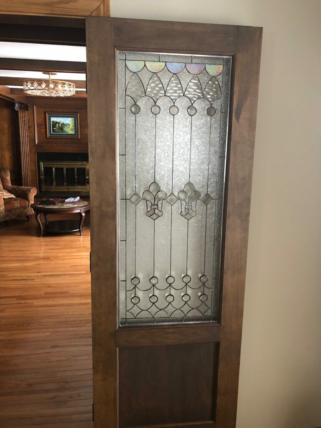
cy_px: 214
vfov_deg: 63.4
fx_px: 346
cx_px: 160
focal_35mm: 28
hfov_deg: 49.7
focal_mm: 3.99
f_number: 1.8
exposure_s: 1/12
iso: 100
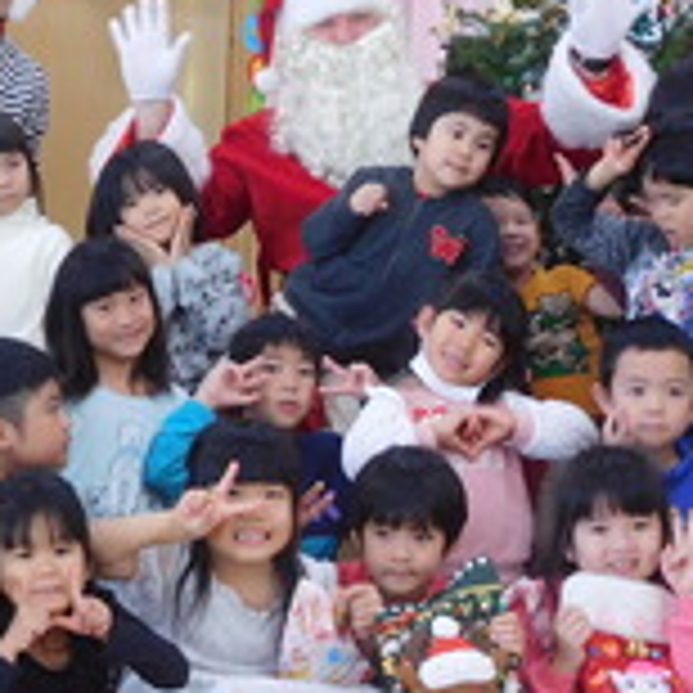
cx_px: 266
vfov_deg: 15.8
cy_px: 274
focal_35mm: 110
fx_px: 2491
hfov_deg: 15.8
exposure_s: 1/30
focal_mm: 7.1
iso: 250
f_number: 3.9
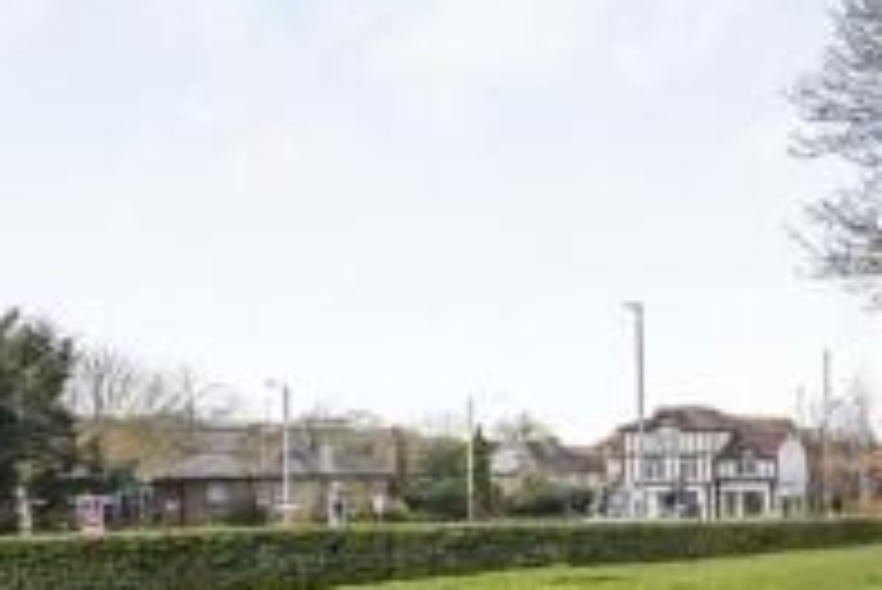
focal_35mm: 40
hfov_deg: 27.2
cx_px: 1397
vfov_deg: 32.7
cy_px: 457
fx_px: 981
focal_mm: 12
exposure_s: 1/200
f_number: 9
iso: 320
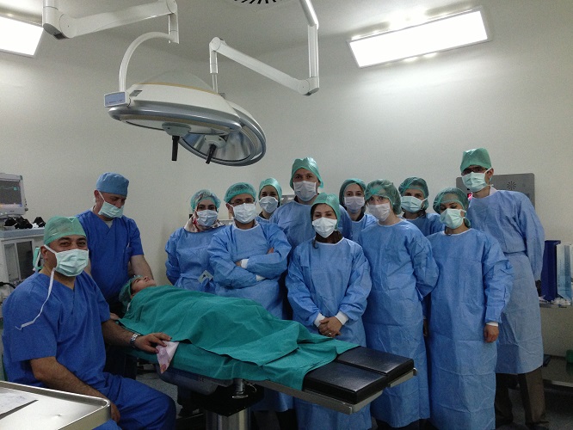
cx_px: 286
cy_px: 215
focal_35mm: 33
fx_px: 546
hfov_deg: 55.3
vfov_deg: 43.0
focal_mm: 4.13
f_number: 2.4
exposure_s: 1/20
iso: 250
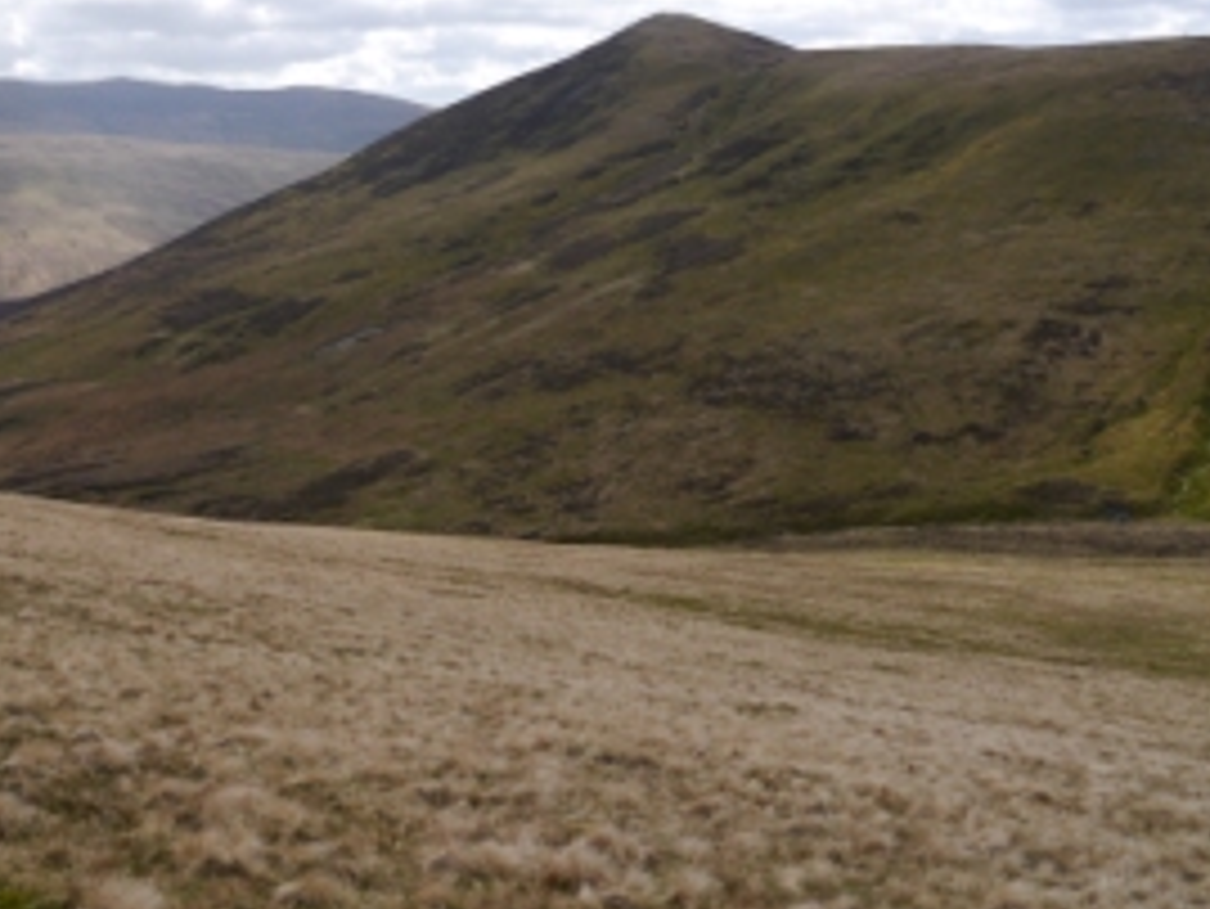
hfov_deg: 41.0
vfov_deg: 31.7
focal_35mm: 45
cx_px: 324
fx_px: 1574
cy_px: 252
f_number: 7.1
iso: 160
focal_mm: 14
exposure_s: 1/500
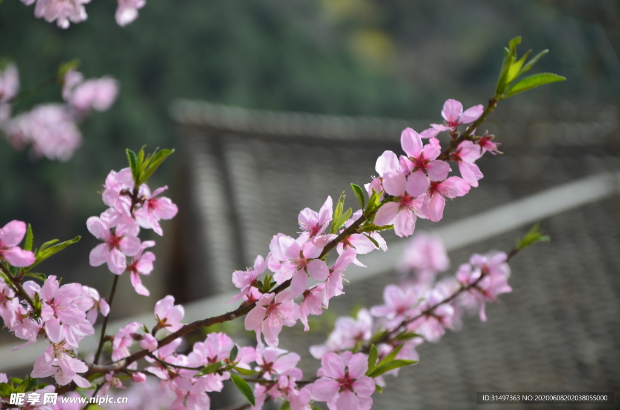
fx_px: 2707
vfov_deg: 8.7
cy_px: 205
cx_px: 310
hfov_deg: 13.1
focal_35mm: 158
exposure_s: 1/160
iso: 100
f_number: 5.6
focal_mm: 105
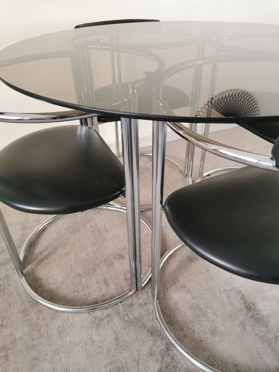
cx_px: 140
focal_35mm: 27
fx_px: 290
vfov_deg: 65.3
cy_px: 186
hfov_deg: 51.4
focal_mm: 5.58
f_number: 1.8
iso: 200
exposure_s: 1/50
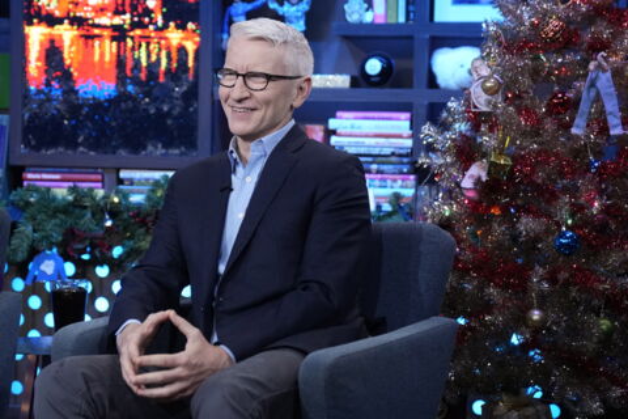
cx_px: 314
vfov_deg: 14.1
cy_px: 210
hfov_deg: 21.0
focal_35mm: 97
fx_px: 1692
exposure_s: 1/160
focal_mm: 65
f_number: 2.8
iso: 2000
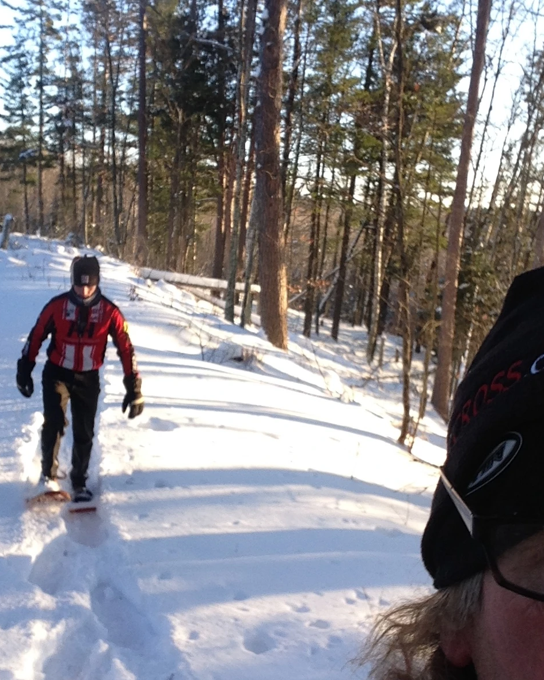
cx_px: 275
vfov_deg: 49.1
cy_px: 340
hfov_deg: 40.1
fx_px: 745
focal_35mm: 37
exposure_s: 1/177
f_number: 2.4
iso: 32
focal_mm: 2.18
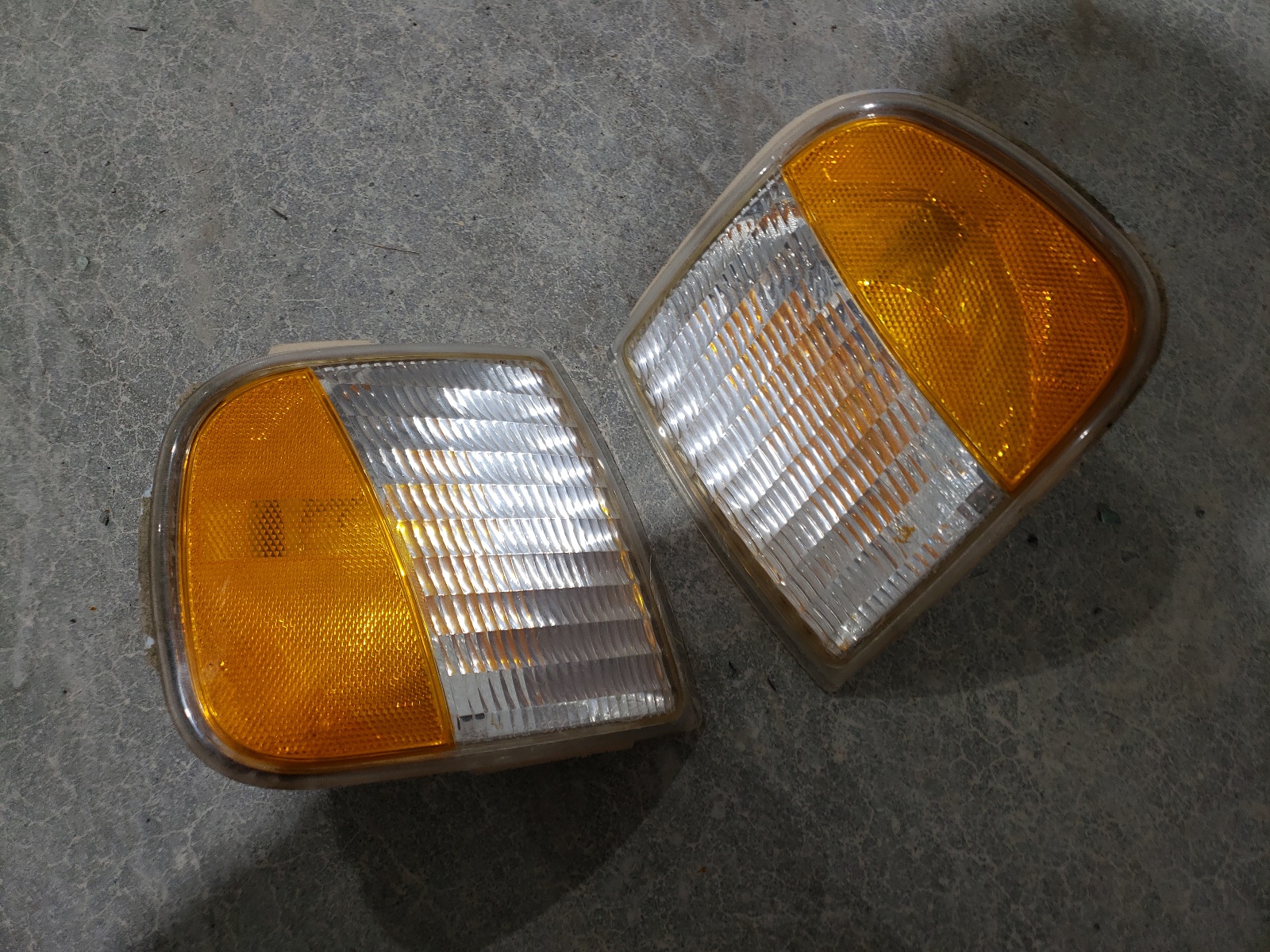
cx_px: 635
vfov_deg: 53.1
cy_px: 476
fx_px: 954
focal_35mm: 26
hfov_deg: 67.3
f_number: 1.5
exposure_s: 1/120
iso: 50
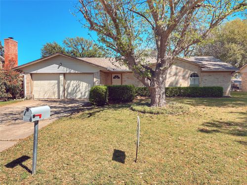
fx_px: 186
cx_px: 124
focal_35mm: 26
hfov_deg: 67.3
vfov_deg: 53.1
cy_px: 92
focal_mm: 5.96
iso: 50
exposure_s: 1/2538
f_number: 1.6
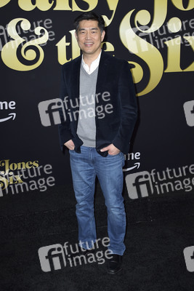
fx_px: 388
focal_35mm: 48
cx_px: 97
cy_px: 146
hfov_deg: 28.1
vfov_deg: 41.1
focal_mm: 48
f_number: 6.3
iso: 400
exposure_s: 1/250
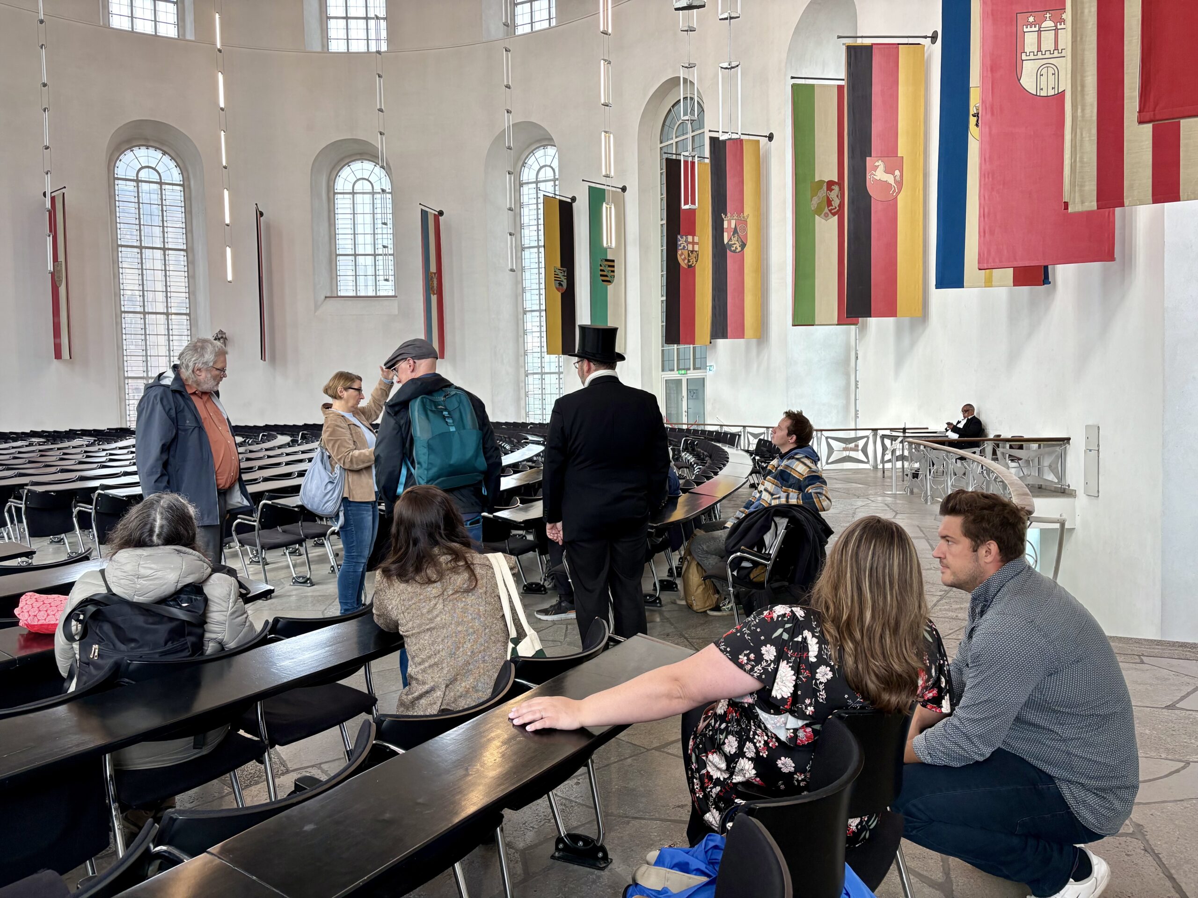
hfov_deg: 67.3
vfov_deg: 53.1
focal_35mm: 26
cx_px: 599
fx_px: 900
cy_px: 449
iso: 100
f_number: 1.6
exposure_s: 1/121
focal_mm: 5.96
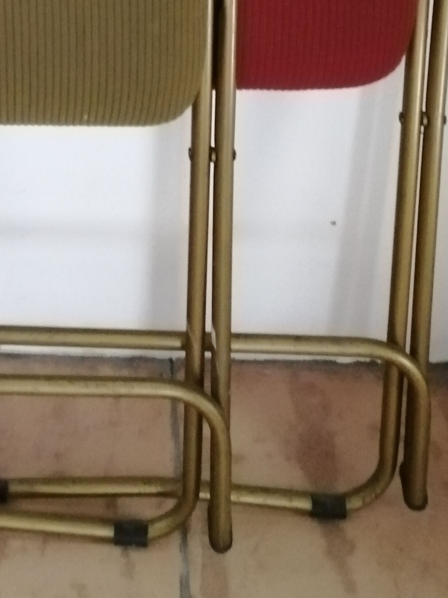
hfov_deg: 20.2
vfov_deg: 24.2
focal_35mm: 71
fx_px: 1225
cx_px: 15
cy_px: -166
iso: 2000
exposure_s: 1/12
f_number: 1.8
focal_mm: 3.88
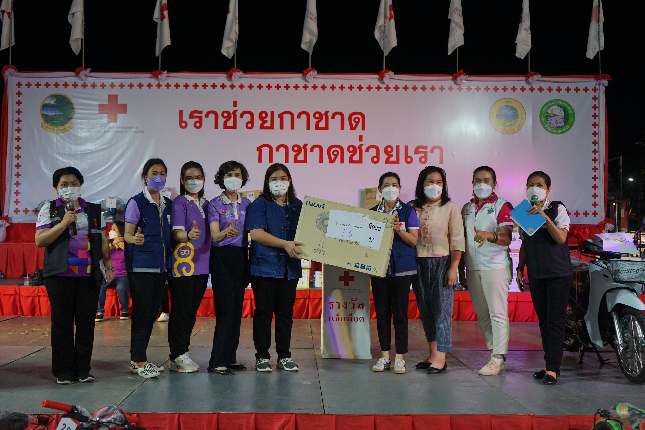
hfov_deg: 51.9
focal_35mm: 37
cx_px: 322
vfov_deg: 35.9
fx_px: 663
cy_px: 215
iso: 1000
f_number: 4
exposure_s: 1/160
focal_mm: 37
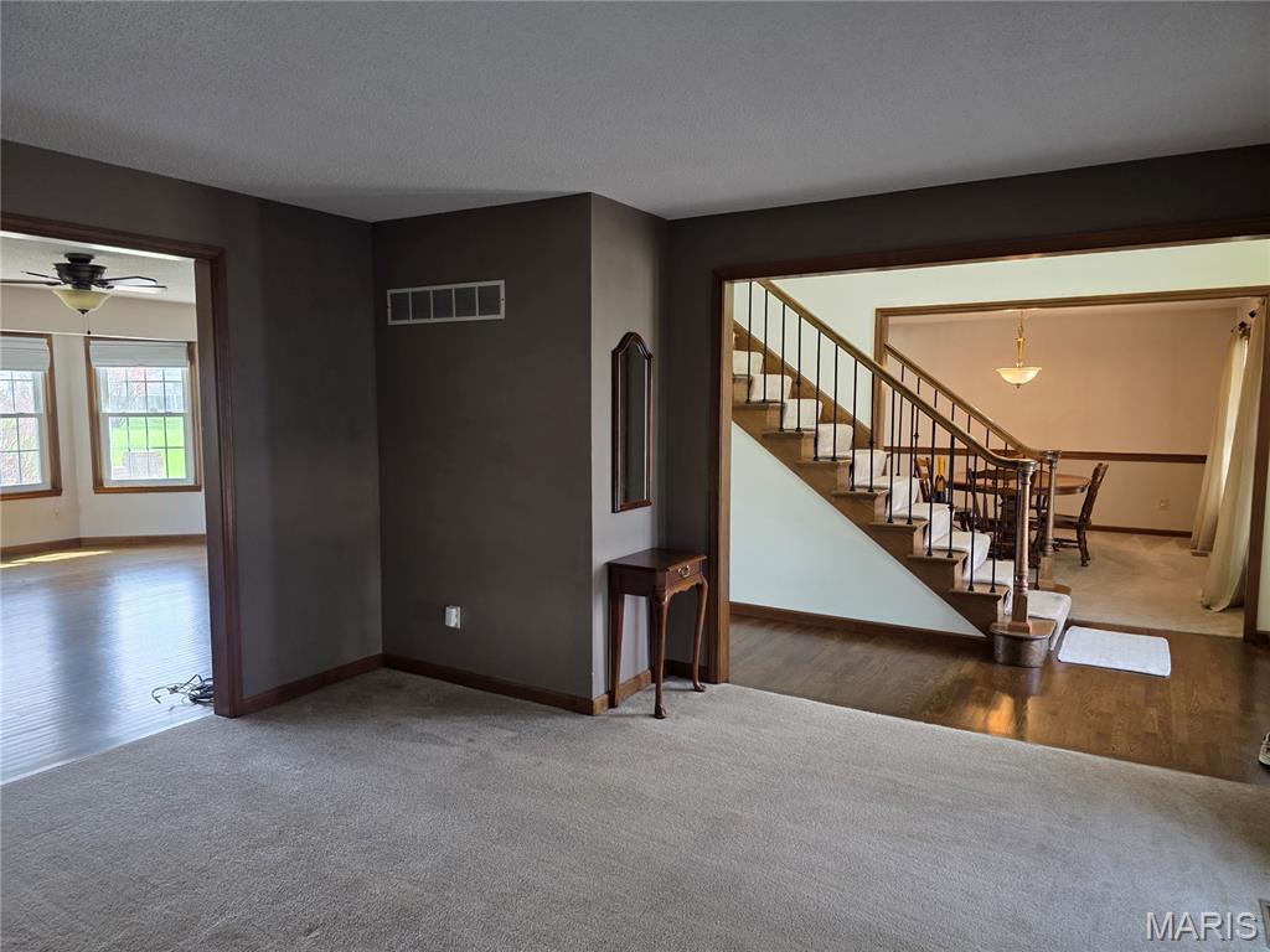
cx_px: 635
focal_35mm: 23
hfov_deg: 73.9
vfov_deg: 58.9
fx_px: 844
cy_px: 476
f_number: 1.7
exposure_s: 1/120
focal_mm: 6.3
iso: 320
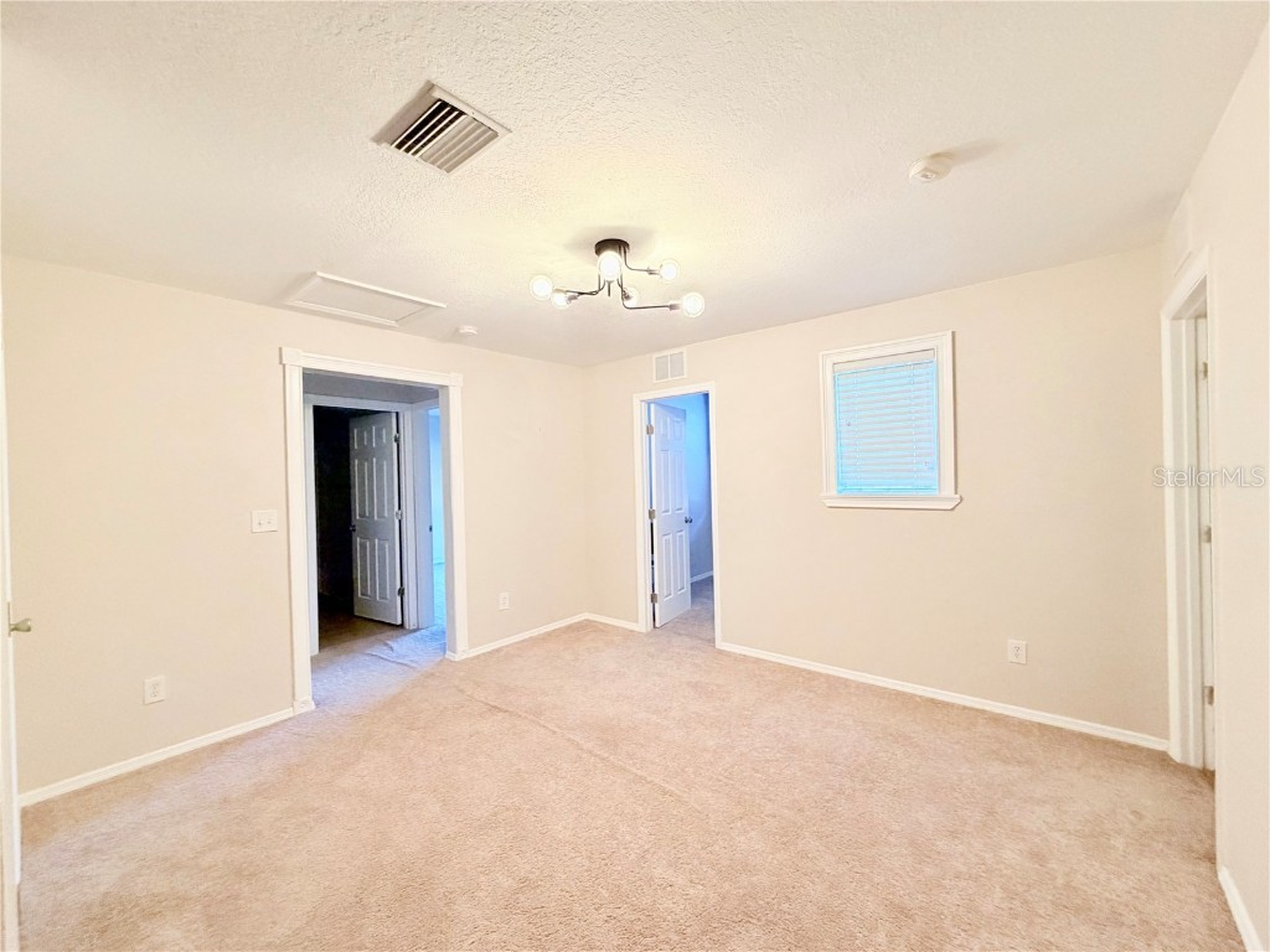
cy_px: 476
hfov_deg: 102.1
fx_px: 514
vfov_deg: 85.7
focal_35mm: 14
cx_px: 635
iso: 250
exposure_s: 1/60
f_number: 2.2
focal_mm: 2.22
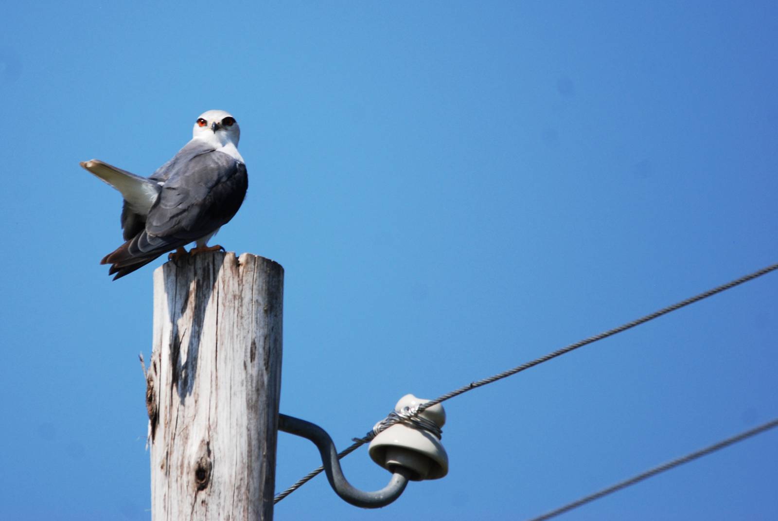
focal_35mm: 750
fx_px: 16227
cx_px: 389
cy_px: 260
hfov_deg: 2.7
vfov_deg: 1.8
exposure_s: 1/800
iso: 200
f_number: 6.3
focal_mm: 500
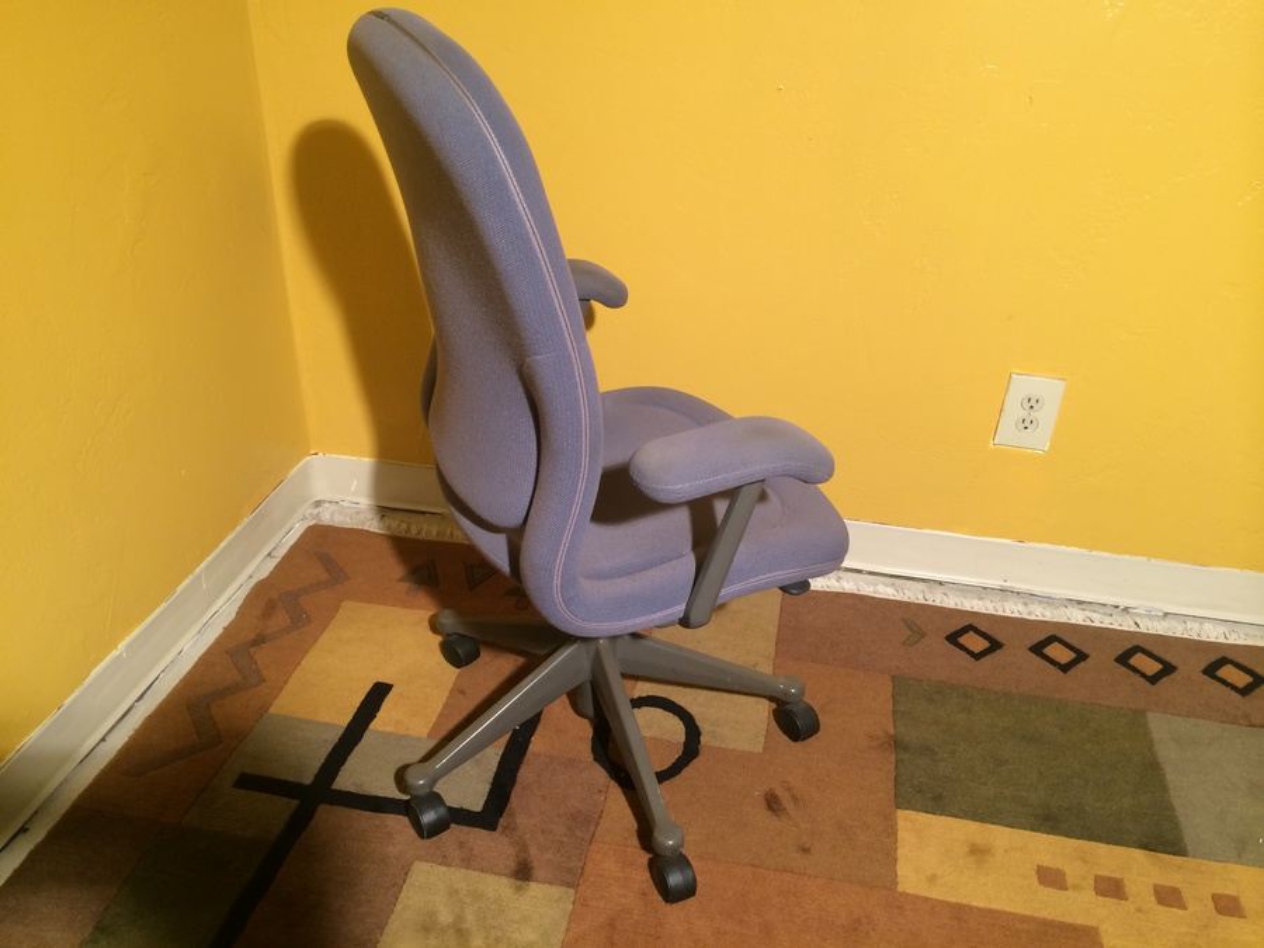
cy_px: 474
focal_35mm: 30
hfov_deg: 60.0
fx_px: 1095
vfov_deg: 46.8
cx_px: 632
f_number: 2.2
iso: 80
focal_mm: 4.12
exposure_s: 1/30
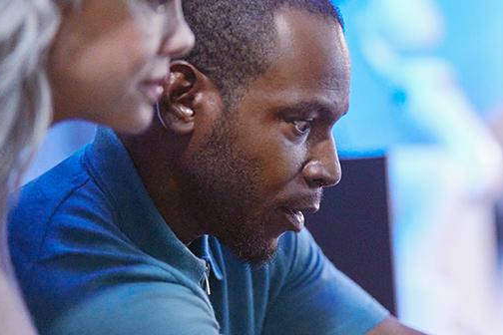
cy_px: 223
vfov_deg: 11.5
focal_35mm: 119
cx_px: 477
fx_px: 1663
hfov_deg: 16.9
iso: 2000
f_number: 1.2
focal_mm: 50
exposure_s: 1/320
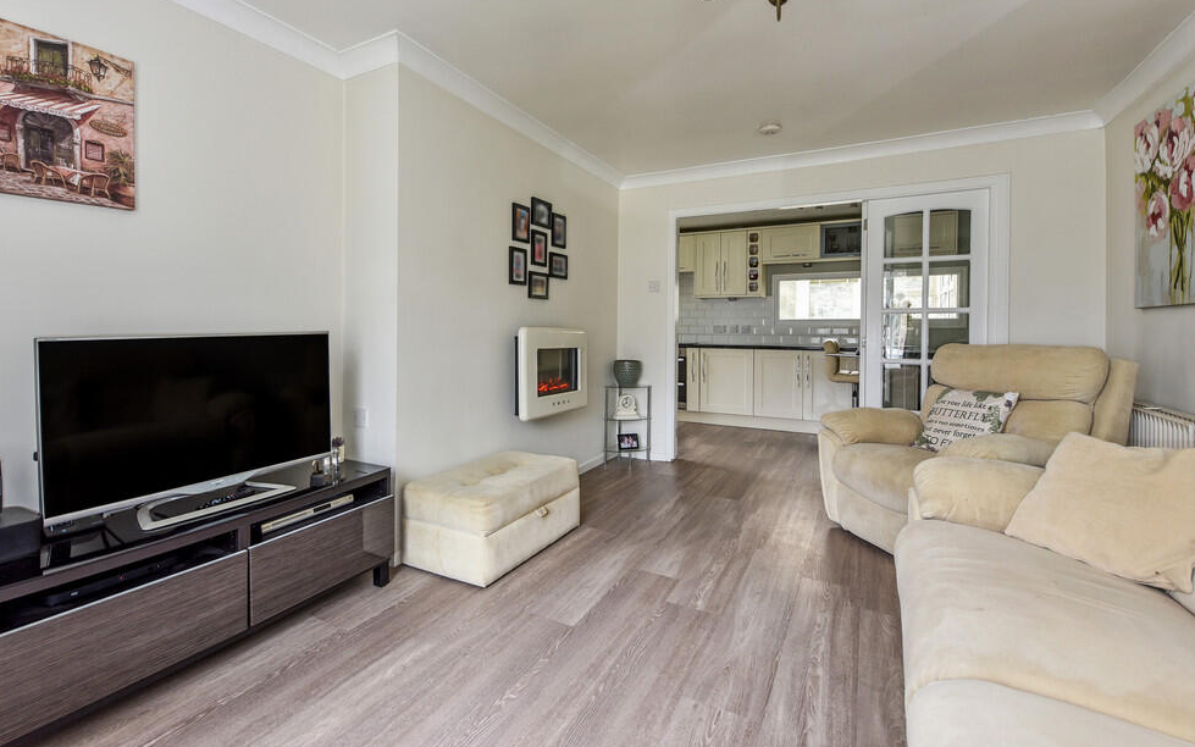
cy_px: 342
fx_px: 521
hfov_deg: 97.8
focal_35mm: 16
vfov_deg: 71.1
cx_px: 577
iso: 400
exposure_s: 1/25
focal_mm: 15
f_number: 7.1
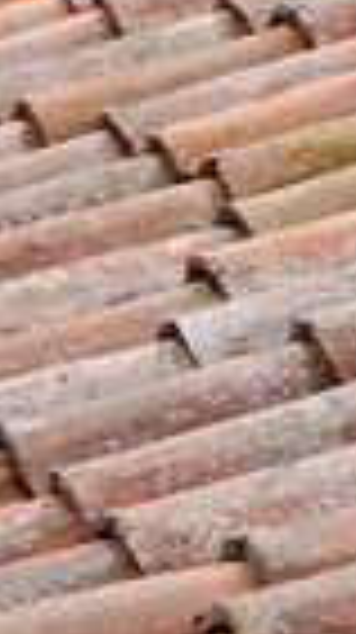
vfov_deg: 7.0
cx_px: -527
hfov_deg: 3.9
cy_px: -351
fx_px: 5083
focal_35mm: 302
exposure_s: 1/640
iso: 400
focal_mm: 11.7
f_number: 4.4
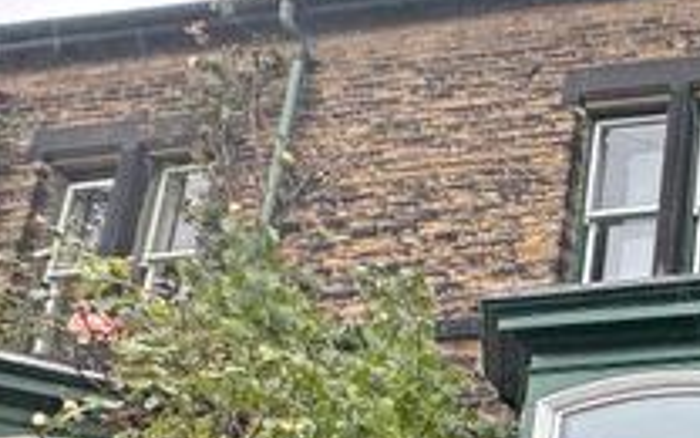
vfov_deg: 22.2
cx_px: 1117
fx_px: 954
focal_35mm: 50
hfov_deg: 25.9
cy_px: 618
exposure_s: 1/99
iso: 80
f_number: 2.2
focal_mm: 2.22
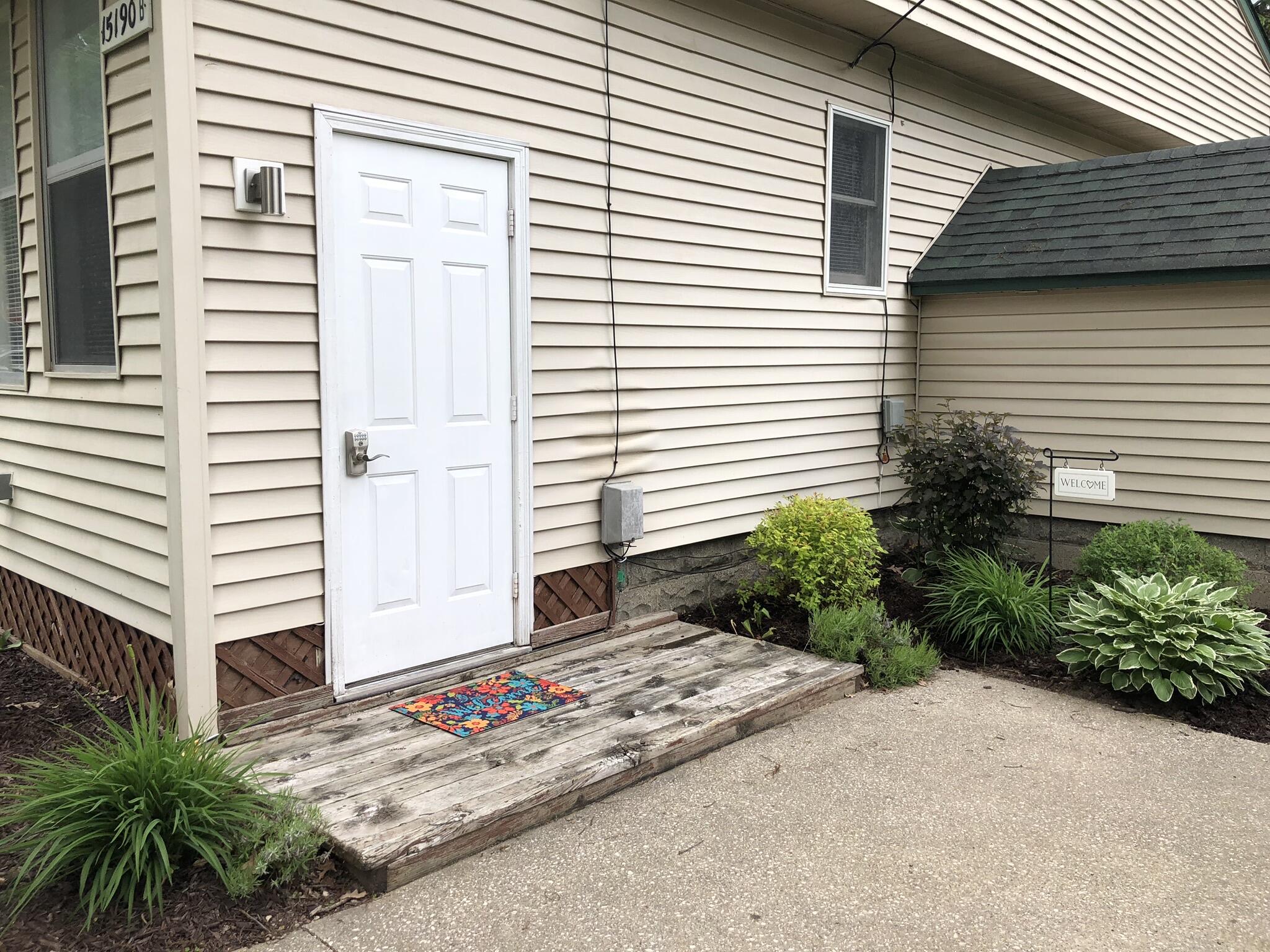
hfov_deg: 63.4
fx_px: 1027
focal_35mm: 28
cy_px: 476
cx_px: 635
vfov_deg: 49.7
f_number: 1.8
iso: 20
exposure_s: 1/578
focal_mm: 4
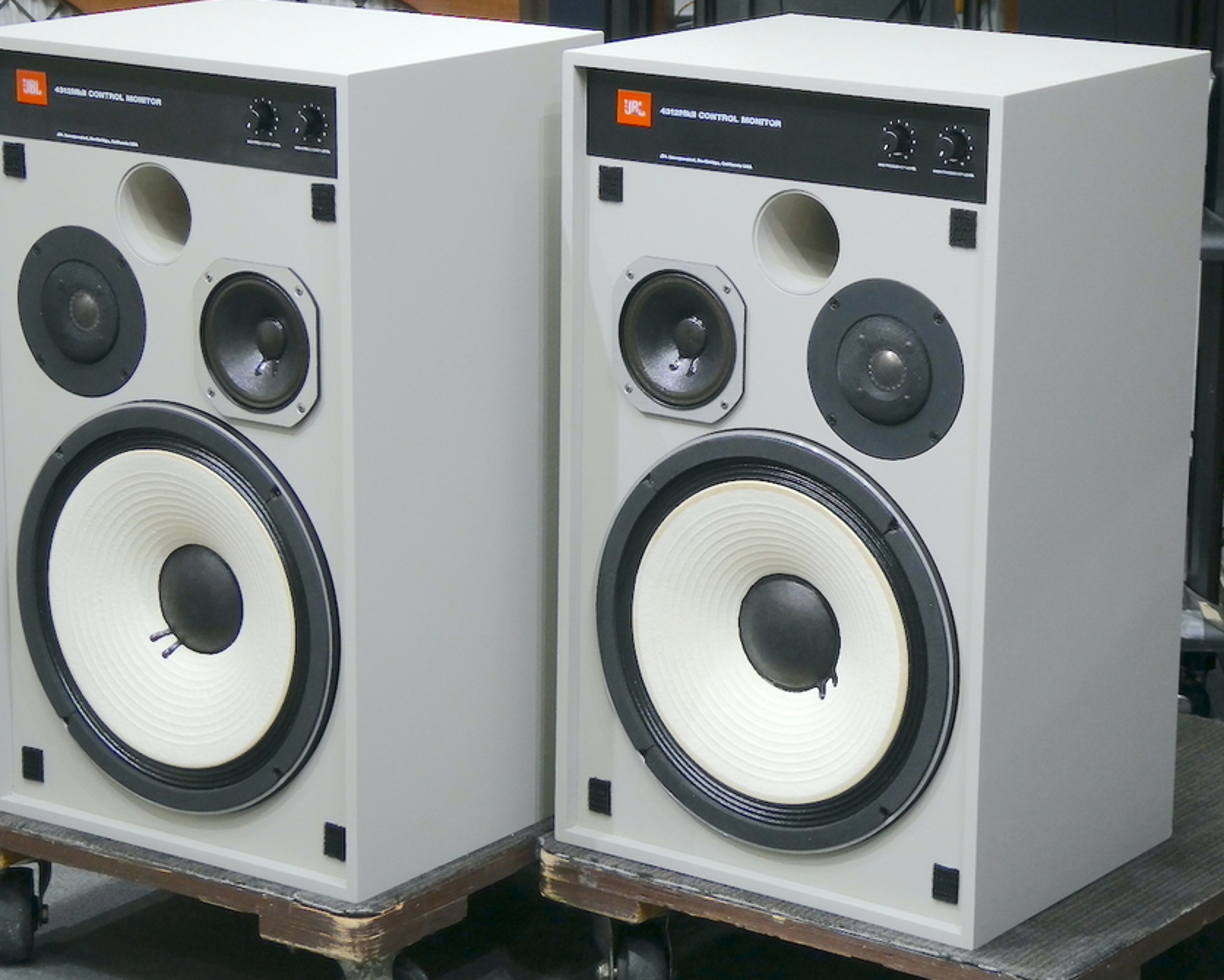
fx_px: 3406
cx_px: 589
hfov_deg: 20.4
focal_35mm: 94
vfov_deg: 16.4
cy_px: 472
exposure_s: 1/6
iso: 200
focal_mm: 15
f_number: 4.8
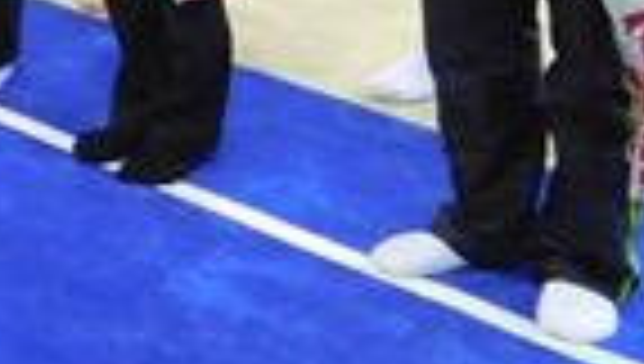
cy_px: -389
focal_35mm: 105
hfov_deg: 17.5
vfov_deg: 10.5
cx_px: -412
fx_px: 1796
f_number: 3.4
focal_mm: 4.5
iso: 400
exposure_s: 1/13
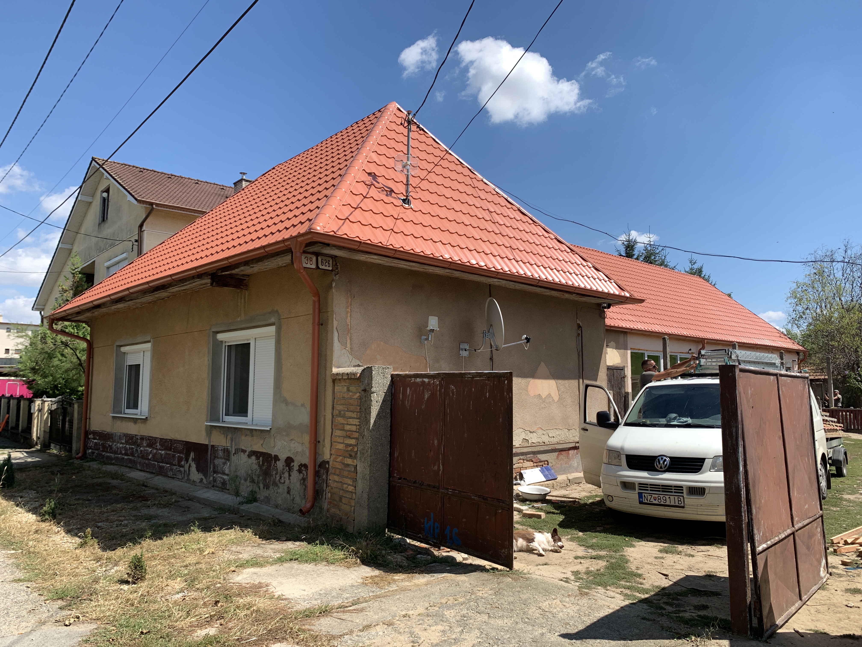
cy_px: 324
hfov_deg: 67.3
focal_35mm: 26
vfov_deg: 53.1
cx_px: 431
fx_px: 647
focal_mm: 4.25
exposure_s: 1/2033
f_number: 1.8
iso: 25
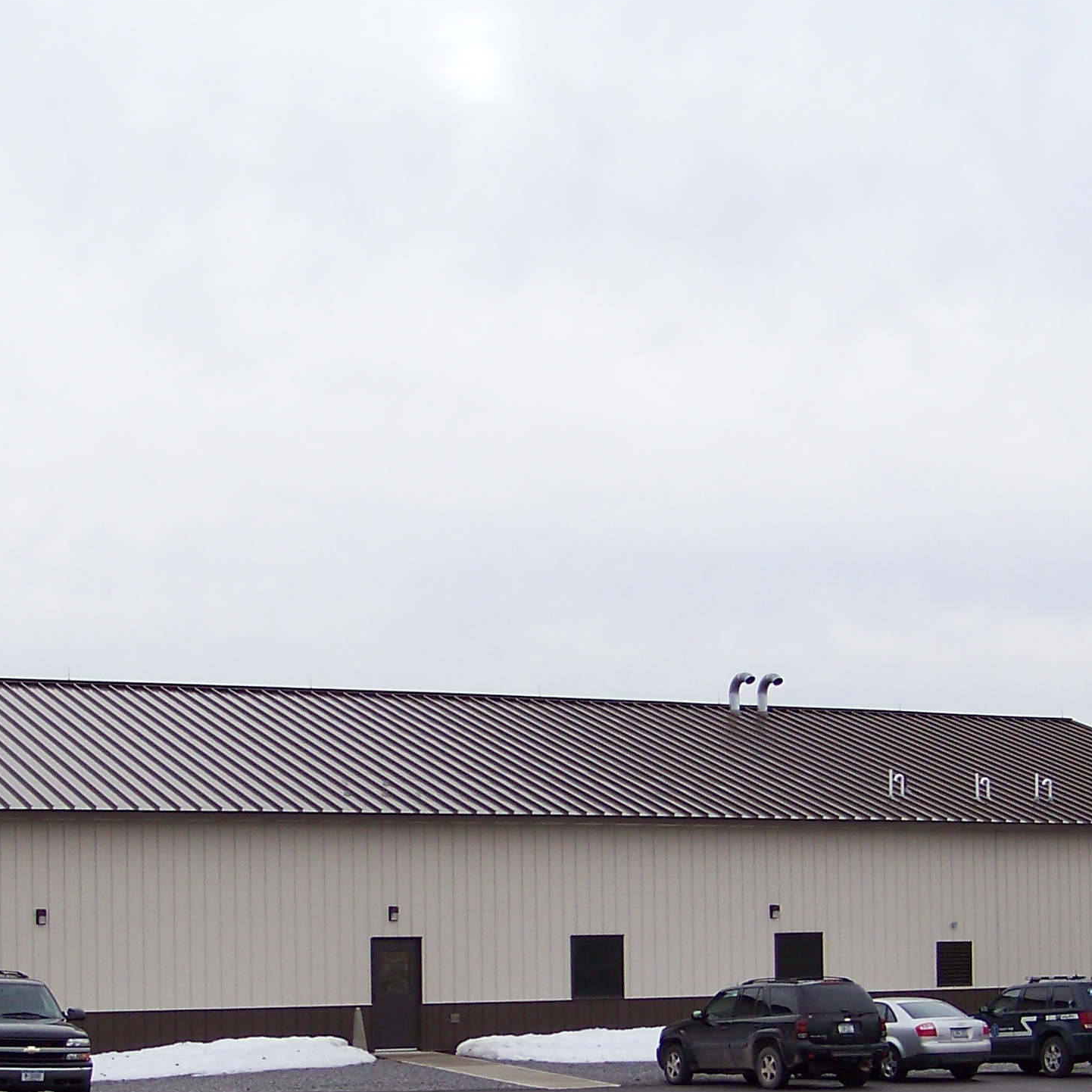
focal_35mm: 72
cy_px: 843
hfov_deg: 24.0
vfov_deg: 23.7
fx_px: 2570
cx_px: 518
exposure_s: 1/400
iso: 70
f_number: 2.8
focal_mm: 5.85
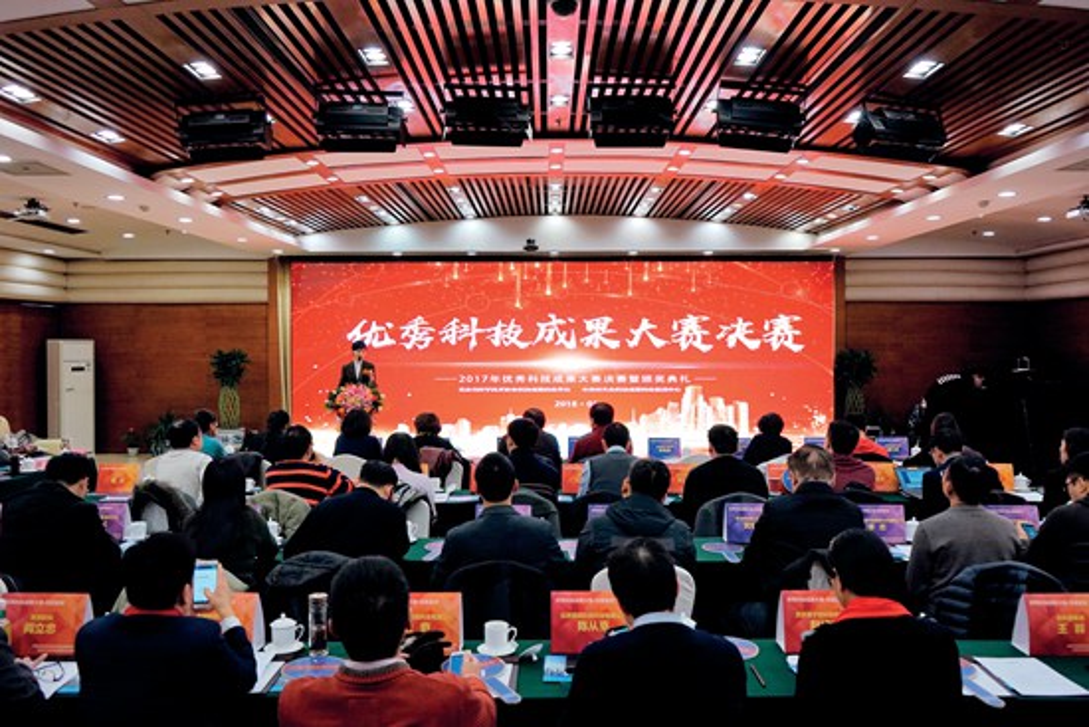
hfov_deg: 65.5
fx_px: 847
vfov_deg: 46.4
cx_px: 544
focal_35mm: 28
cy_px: 364
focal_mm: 28
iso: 800
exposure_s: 1/160
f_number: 4
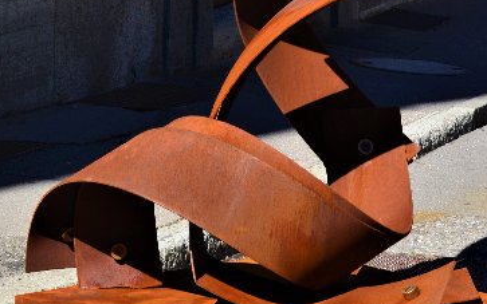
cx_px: 306
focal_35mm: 195
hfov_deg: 10.7
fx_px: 2589
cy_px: -40
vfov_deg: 6.7
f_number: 9
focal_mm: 58
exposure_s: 1/160
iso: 320
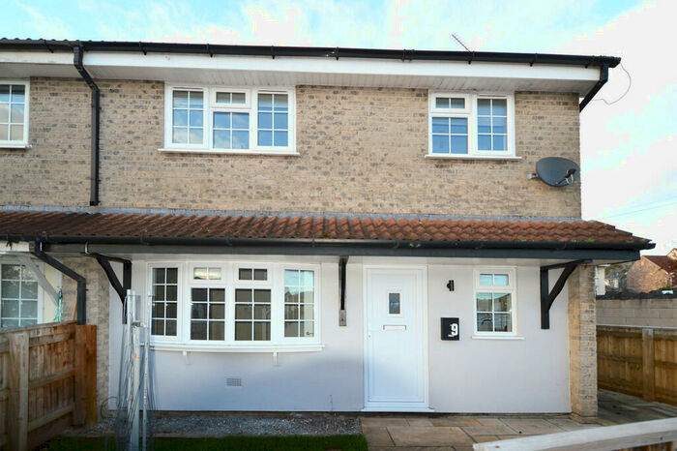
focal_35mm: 15
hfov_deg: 100.4
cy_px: 226
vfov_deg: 77.3
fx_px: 282
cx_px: 338
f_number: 3.5
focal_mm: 10
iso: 100
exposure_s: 1/200
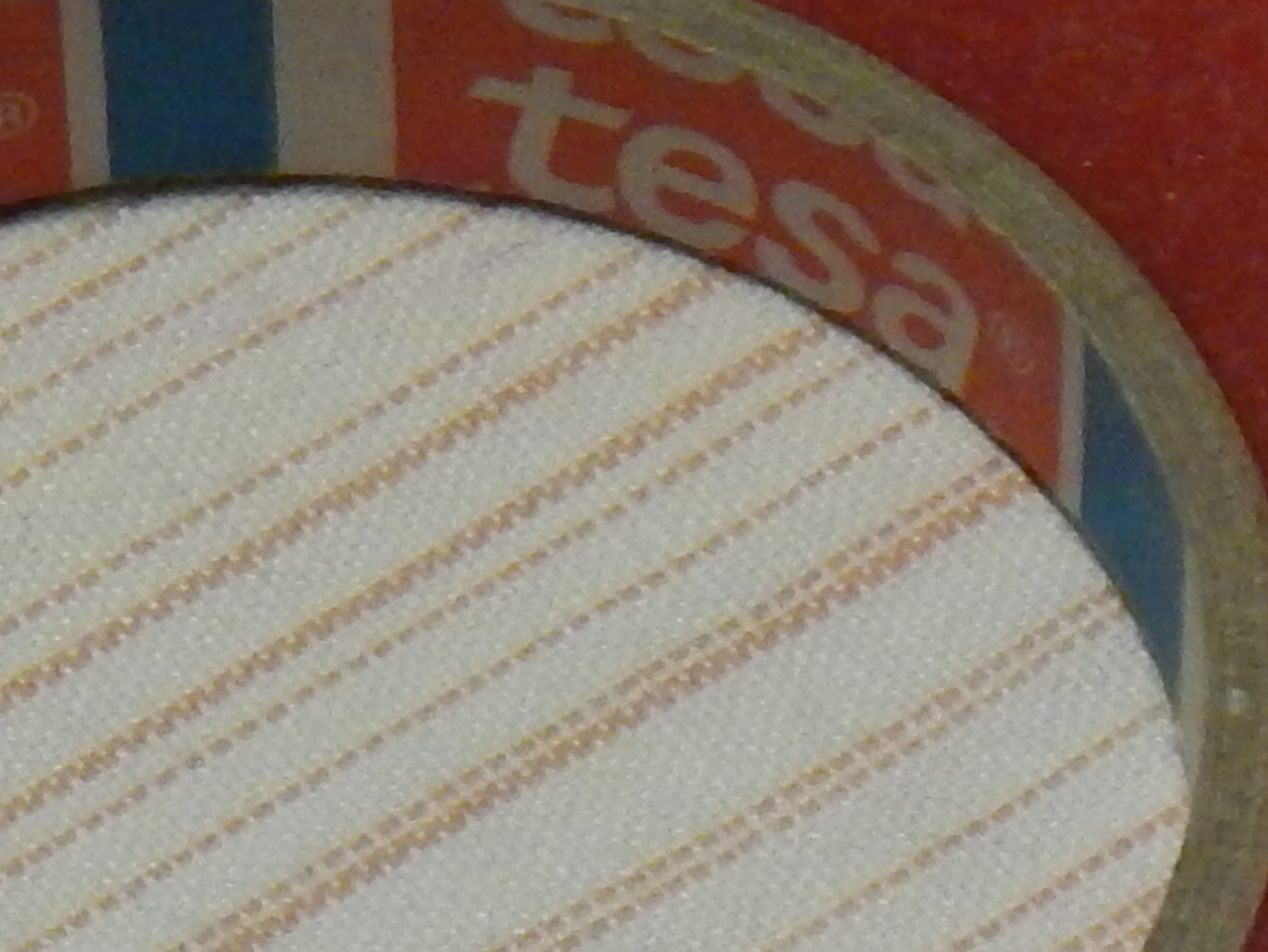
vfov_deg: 4.9
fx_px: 10919
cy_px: 2214
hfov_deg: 6.6
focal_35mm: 298
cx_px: 938
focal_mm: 9.7
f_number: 3.8
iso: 400
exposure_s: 1/25
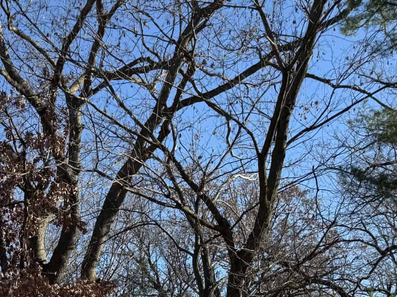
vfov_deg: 21.3
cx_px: -43
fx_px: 734
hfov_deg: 27.6
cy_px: 360
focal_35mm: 64
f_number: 1.78
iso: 80
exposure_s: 1/2110
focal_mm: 6.76
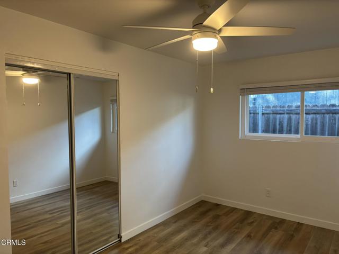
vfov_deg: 53.1
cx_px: 170
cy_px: 127
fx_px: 255
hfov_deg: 67.3
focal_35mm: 26
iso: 125
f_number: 1.6
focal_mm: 5.96
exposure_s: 1/60
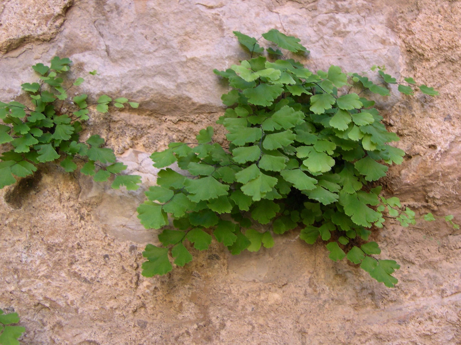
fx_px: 506
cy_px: 172
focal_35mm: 38
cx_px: 230
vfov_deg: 37.7
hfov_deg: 49.0
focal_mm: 8
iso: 100
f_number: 2.8
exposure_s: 1/36
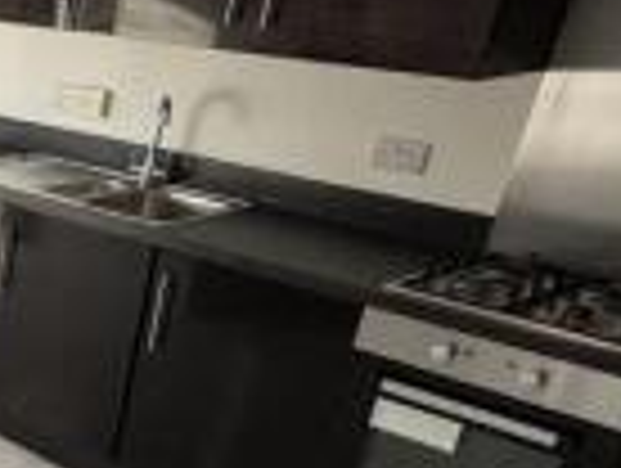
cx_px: -245
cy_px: 479
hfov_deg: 26.2
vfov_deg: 23.7
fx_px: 1060
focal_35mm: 59
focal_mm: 2.22
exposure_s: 1/118
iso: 50
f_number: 2.2
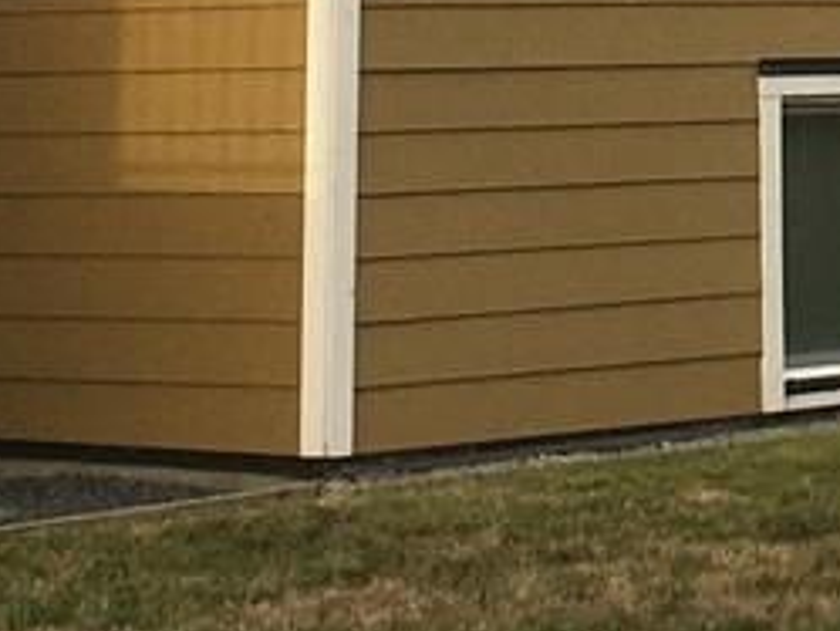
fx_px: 4516
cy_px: -557
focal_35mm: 186
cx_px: 999
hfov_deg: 10.5
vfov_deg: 7.7
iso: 25
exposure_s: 1/336
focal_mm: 4.15
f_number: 2.2
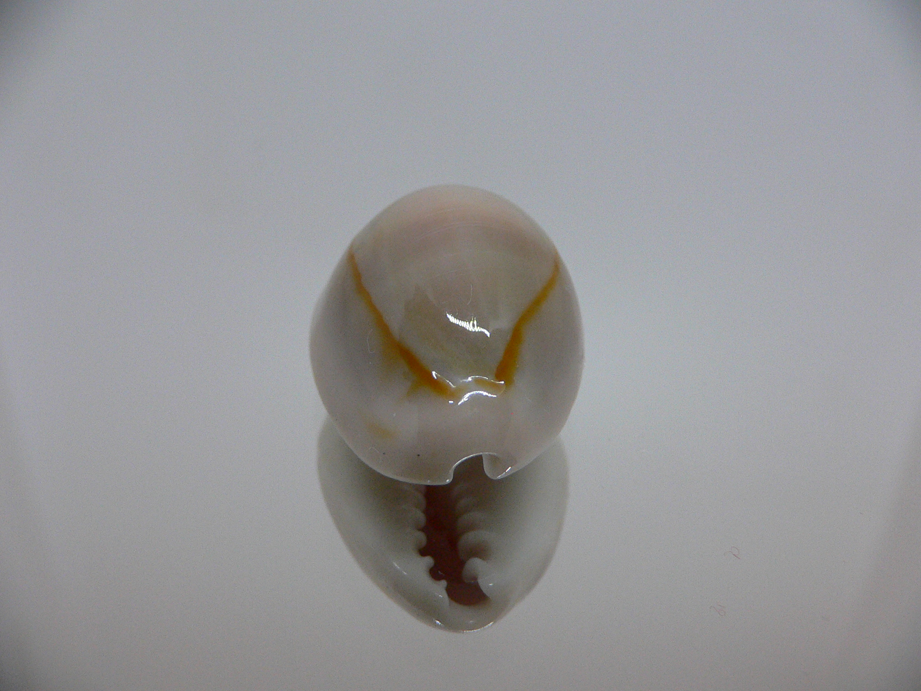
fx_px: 931
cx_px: 460
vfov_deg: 40.7
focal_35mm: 35
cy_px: 346
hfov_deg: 52.6
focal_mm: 4.6
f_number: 2.8
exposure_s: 1/60
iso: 200
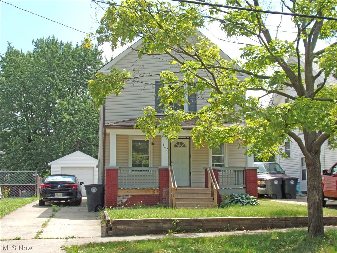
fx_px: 380
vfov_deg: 36.8
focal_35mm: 39
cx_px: 168
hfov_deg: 47.9
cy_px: 126
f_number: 3.9
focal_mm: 7
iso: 80
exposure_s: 1/340
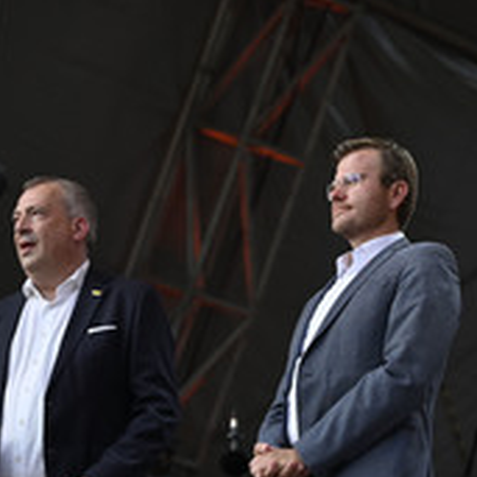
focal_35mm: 157
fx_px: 2448
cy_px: 346
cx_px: 509
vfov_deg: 11.1
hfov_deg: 11.0
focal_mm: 70
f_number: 2.8
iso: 250
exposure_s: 1/640
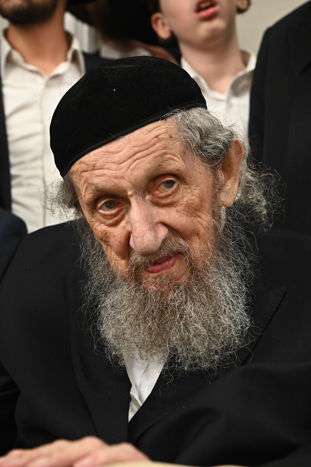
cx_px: 156
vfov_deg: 28.8
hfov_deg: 19.5
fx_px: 907
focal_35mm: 70
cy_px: 234
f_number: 7.1
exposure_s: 1/200
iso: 3200
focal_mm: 70
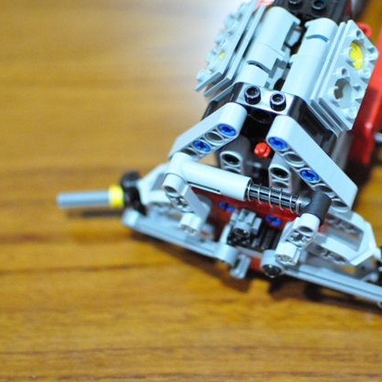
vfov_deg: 25.5
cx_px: 249
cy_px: 191
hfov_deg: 25.4
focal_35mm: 68
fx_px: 845
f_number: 2
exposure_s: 1/160
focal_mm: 35
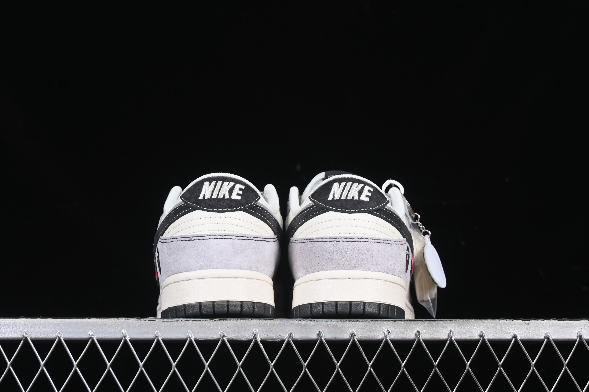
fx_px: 1227
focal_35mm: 75
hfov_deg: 27.0
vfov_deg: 18.2
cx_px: 294
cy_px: 196
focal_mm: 50
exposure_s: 1/80
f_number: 8
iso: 160
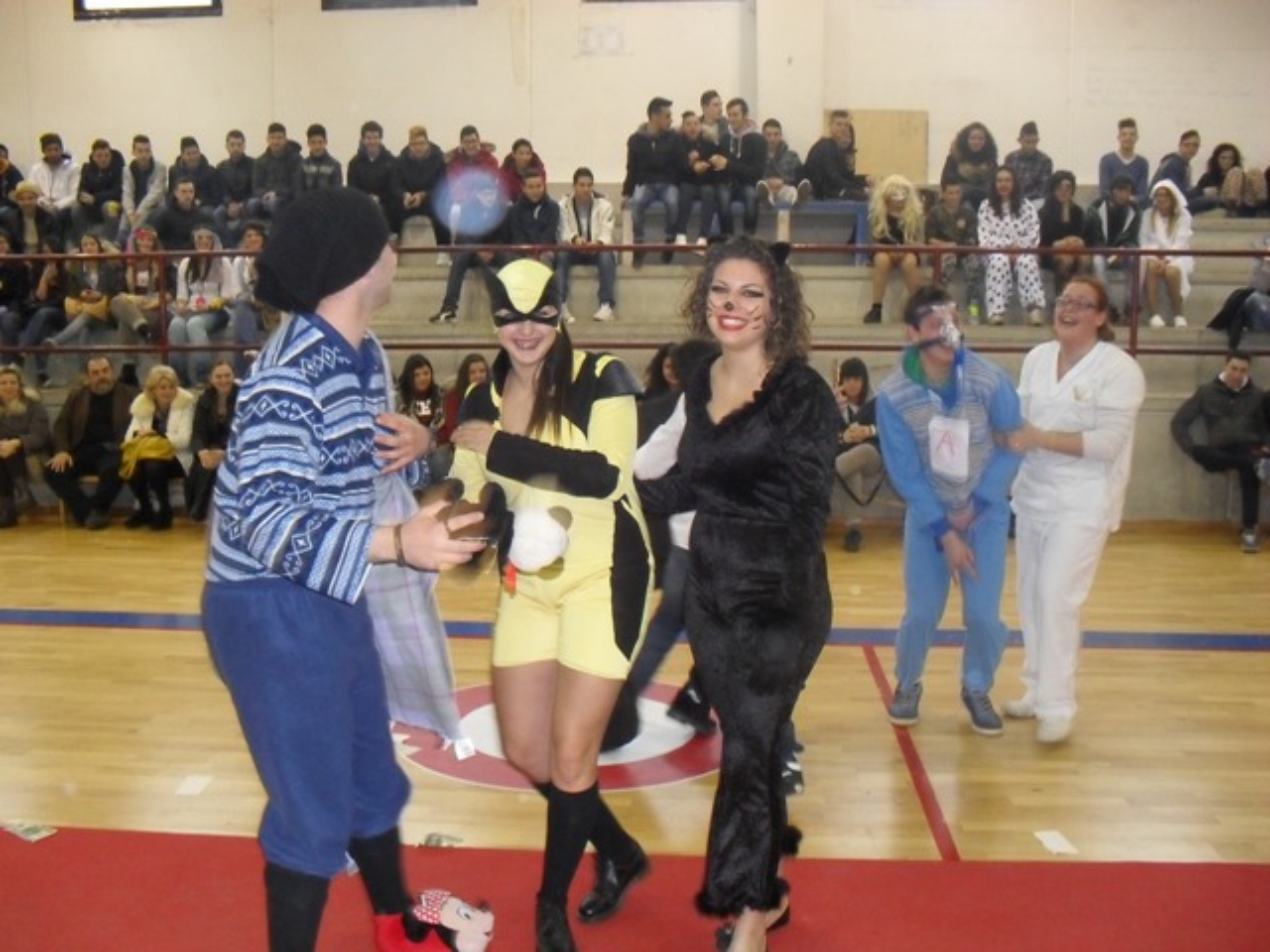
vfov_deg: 40.7
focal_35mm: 35
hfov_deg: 52.6
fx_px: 1284
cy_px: 476
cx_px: 635
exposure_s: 1/45
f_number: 3.2
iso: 240
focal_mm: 6.3
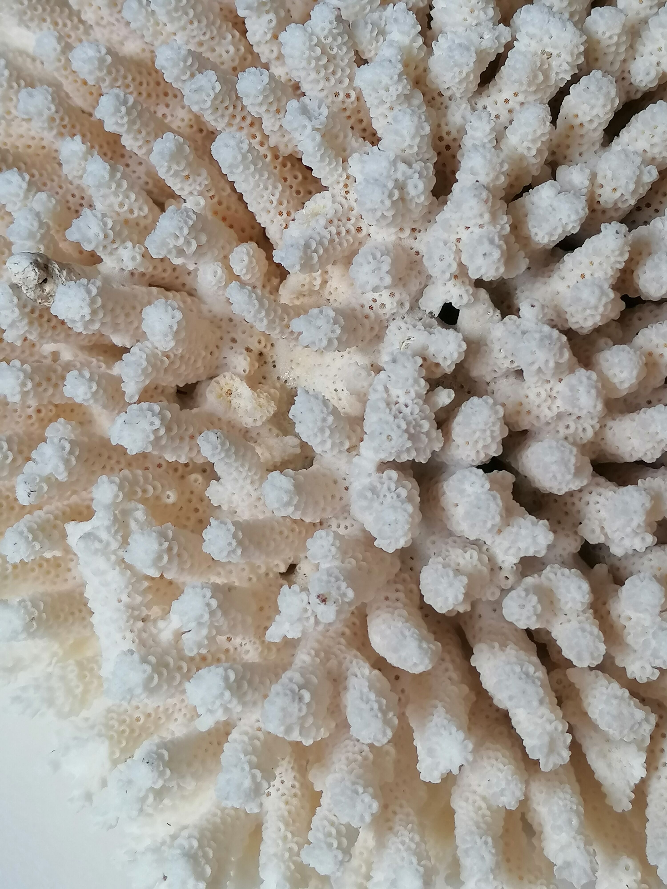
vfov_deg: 34.3
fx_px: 1439
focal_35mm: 56
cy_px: 444
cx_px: 334
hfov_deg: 26.1
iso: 80
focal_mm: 4.75
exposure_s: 1/100
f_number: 1.8
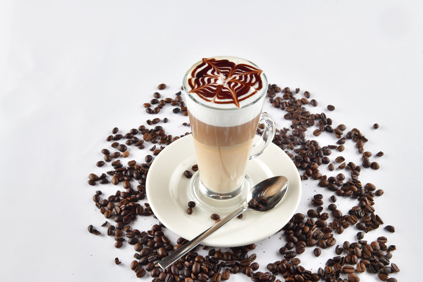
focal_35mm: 58
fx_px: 681
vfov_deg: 23.4
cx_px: 212
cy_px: 141
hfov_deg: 34.5
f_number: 22
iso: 125
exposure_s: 1/160
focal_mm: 58
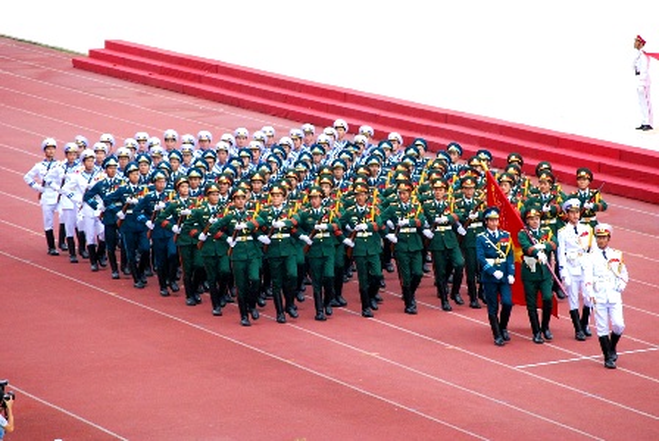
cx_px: 330
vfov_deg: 5.6
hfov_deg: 8.3
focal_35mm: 248
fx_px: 4537
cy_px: 220
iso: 1600
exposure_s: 1/250
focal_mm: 165
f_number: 7.1
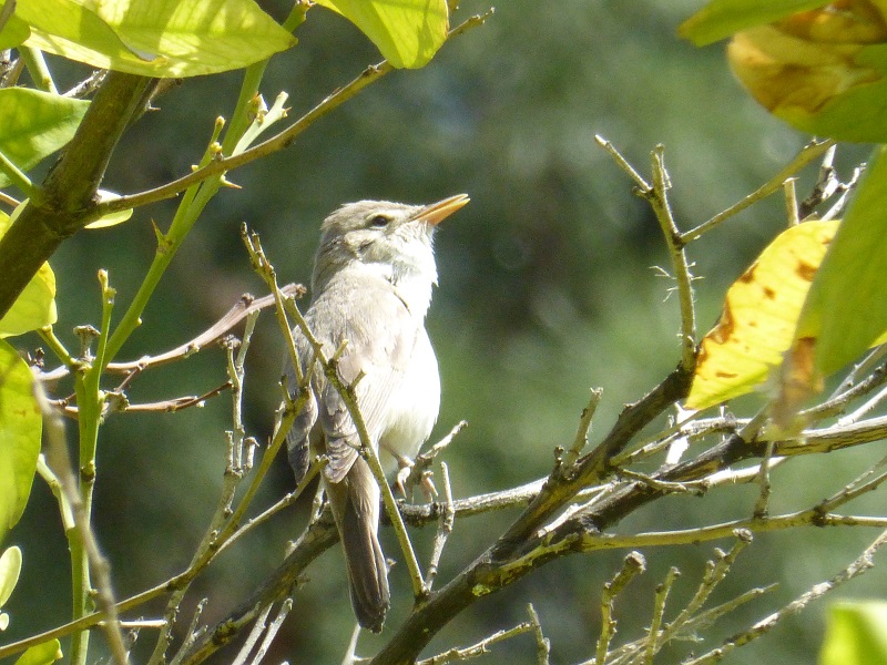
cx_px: 444
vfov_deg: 1.5
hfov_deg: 2.1
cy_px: 332
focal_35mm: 960
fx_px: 24599
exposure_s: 1/500
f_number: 6.4
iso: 400
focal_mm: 86
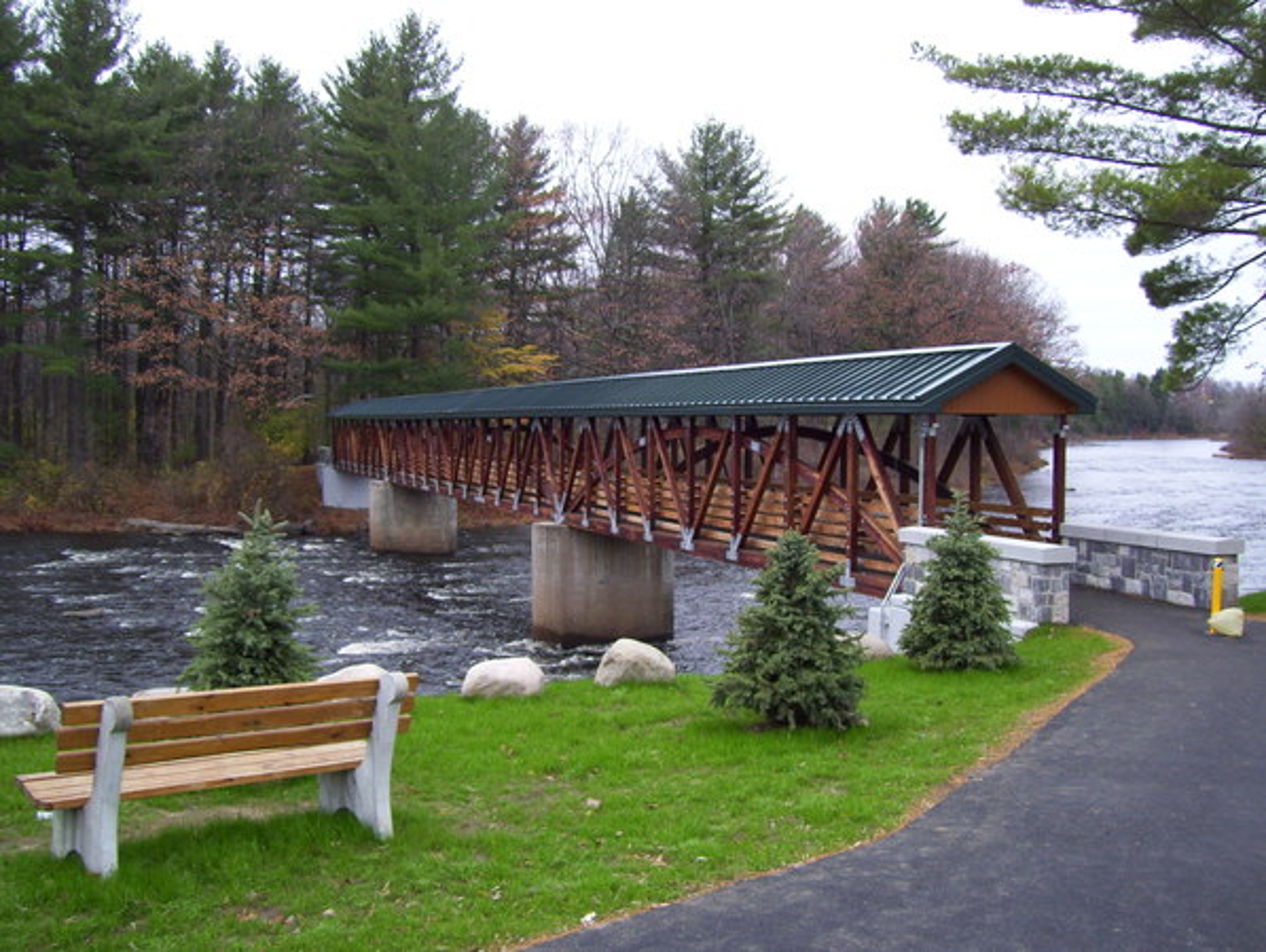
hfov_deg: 51.3
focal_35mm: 36
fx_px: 1318
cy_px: 476
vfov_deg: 39.7
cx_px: 633
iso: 125
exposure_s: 1/160
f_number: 2.7
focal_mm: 6
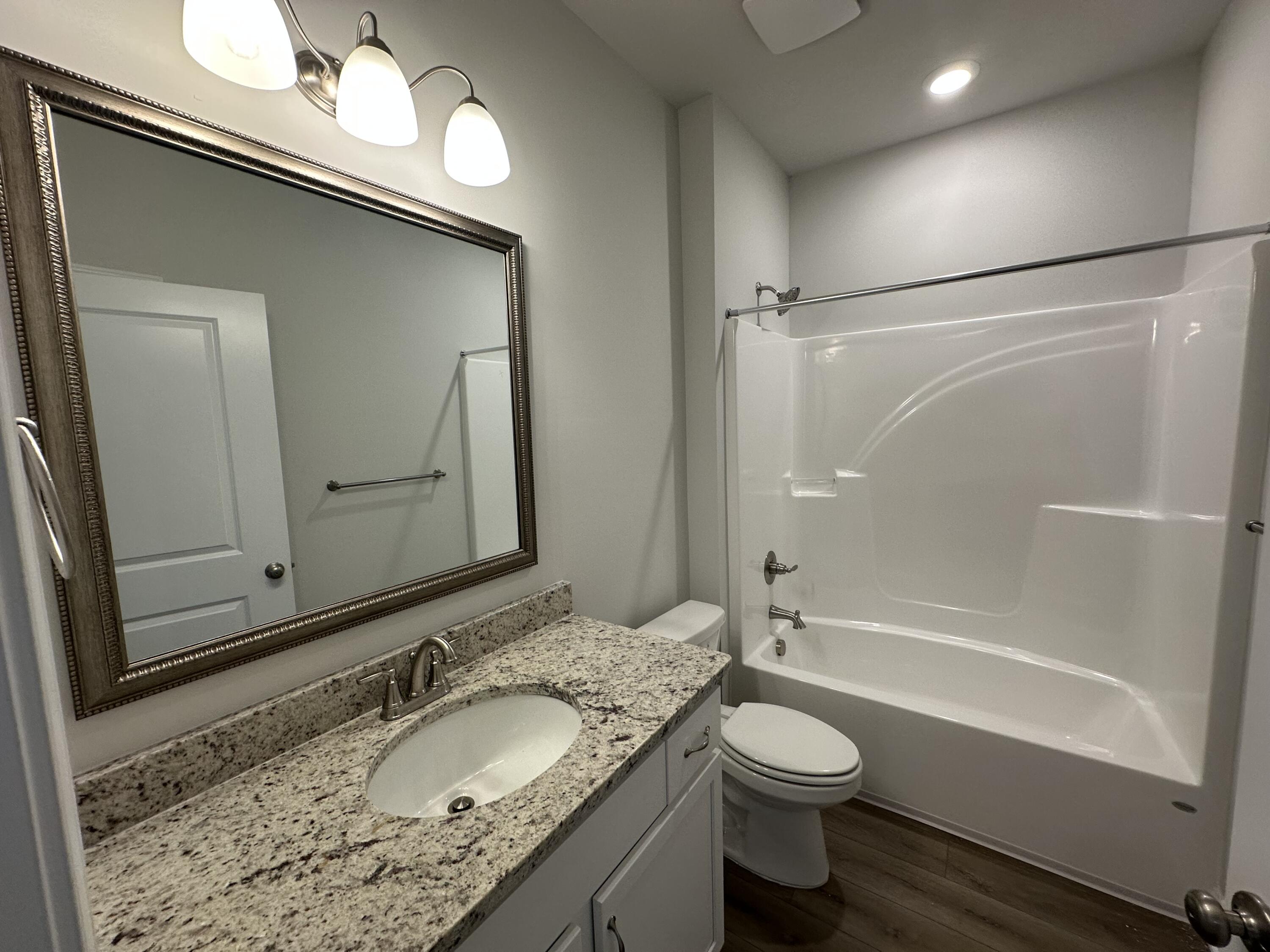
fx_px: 514
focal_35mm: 14
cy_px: 476
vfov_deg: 85.7
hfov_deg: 102.1
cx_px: 635
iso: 160
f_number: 2.2
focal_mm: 2.22
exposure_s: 1/120
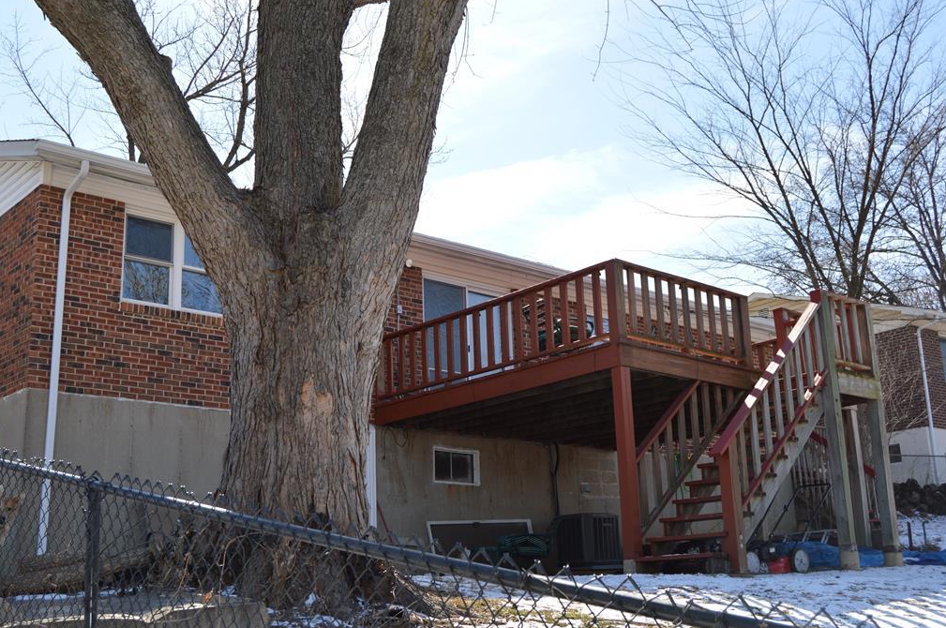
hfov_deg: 46.4
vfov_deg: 31.8
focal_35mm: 42
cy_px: 320
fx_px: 1102
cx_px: 444
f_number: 5.6
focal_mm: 26
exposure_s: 1/200
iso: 100
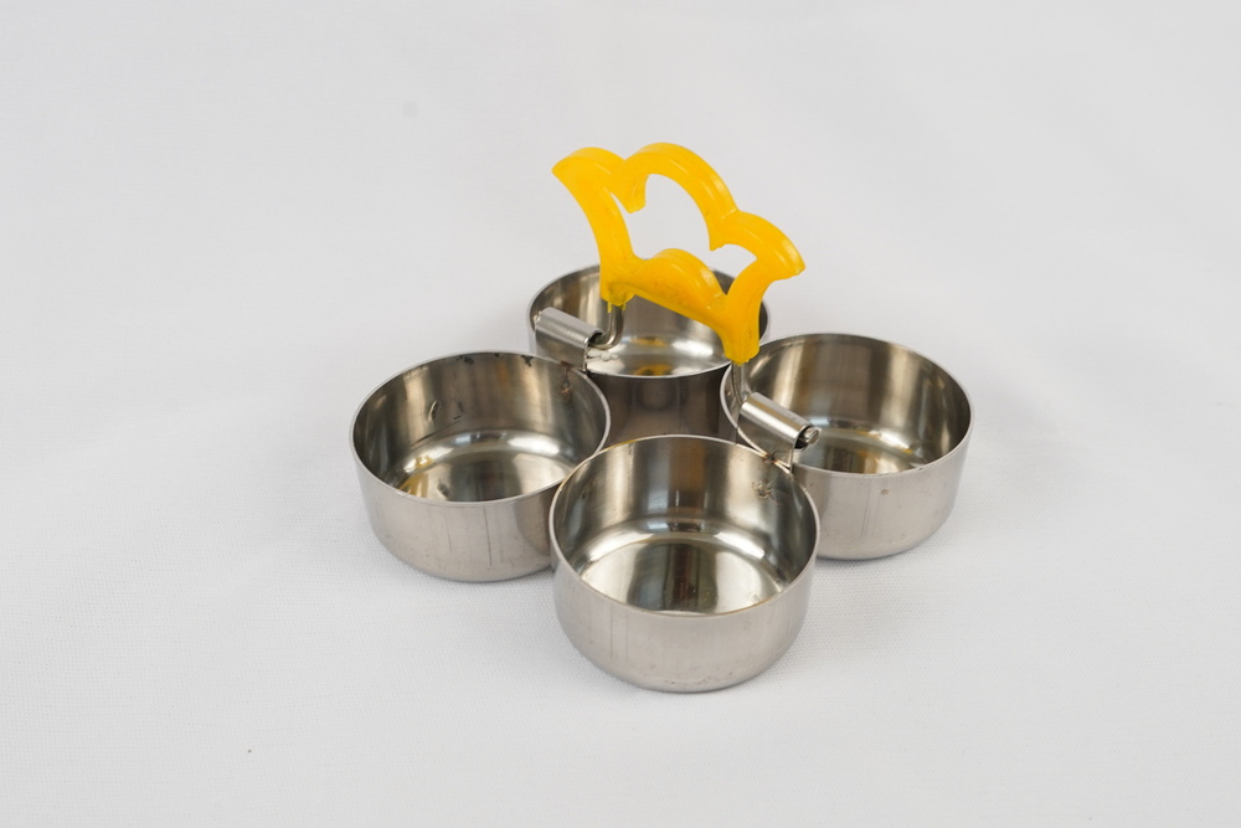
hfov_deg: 27.0
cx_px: 620
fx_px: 2586
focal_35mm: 75
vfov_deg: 18.2
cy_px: 414
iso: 500
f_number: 8
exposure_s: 1/100
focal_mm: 50
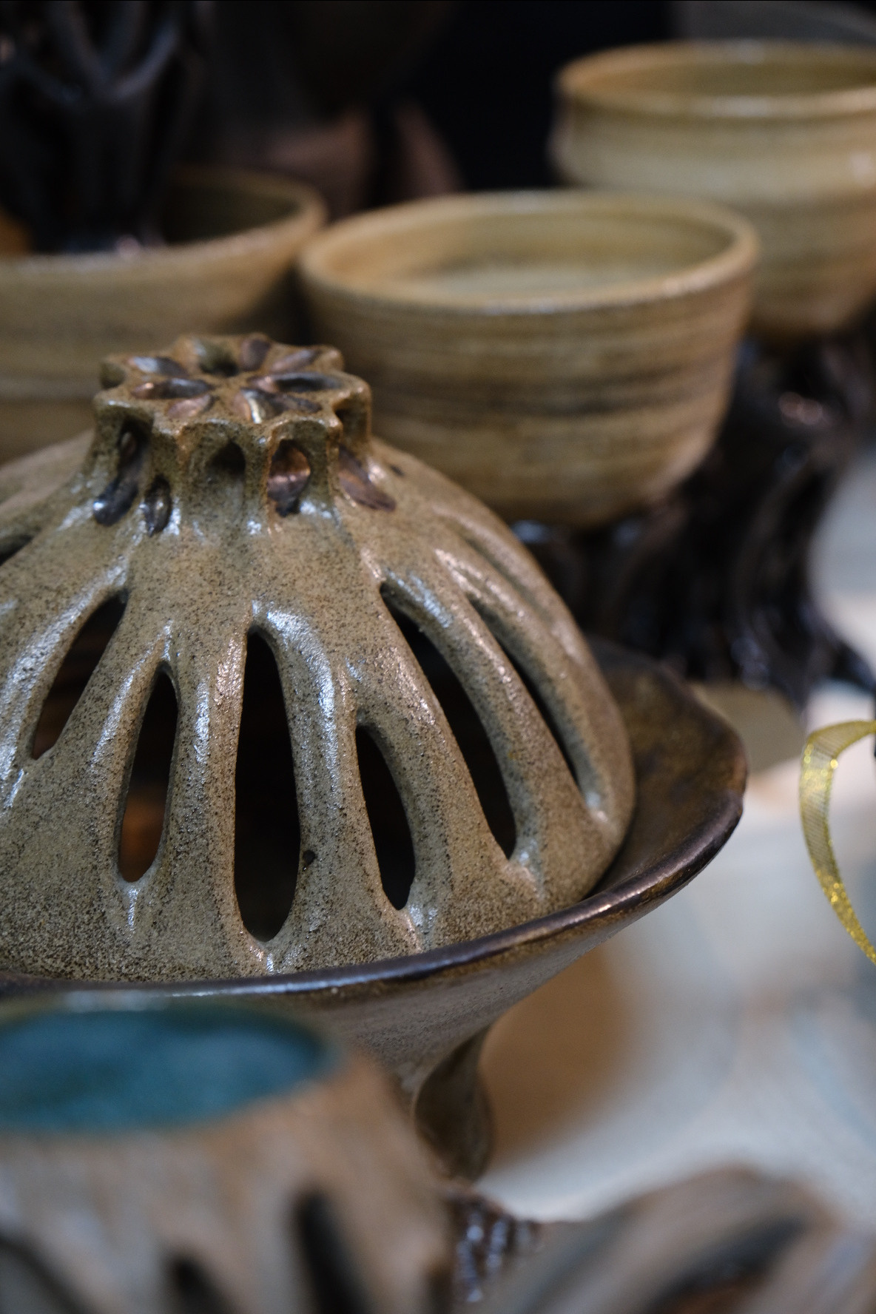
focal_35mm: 70
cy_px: 657
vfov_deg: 28.8
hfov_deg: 19.5
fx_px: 2555
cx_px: 438
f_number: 4
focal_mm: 46.6
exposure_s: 1/30
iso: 1250
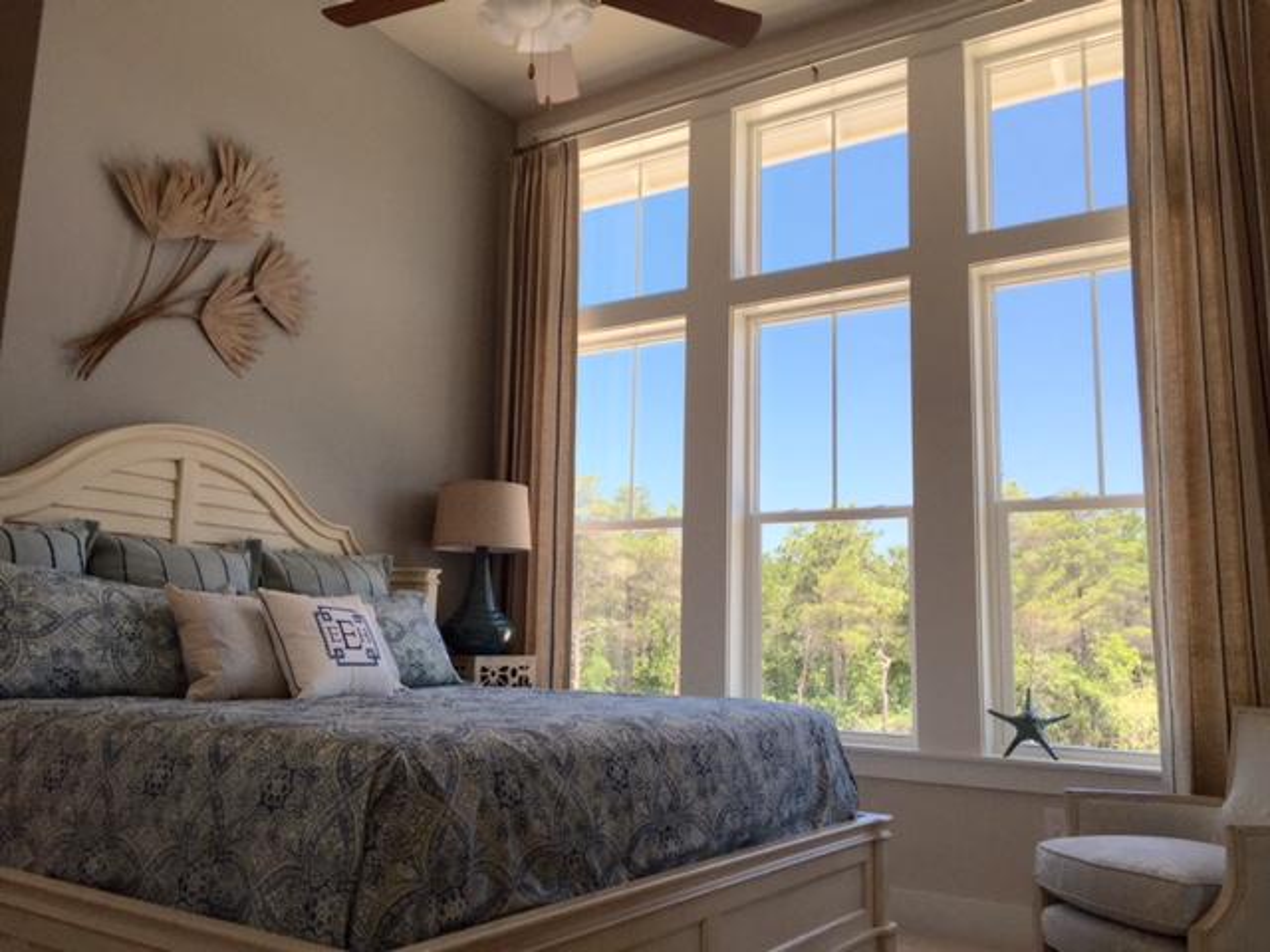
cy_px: 476
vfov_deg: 48.2
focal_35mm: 29
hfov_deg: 61.7
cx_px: 635
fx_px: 1064
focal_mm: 4.15
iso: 32
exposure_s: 1/648
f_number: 2.2
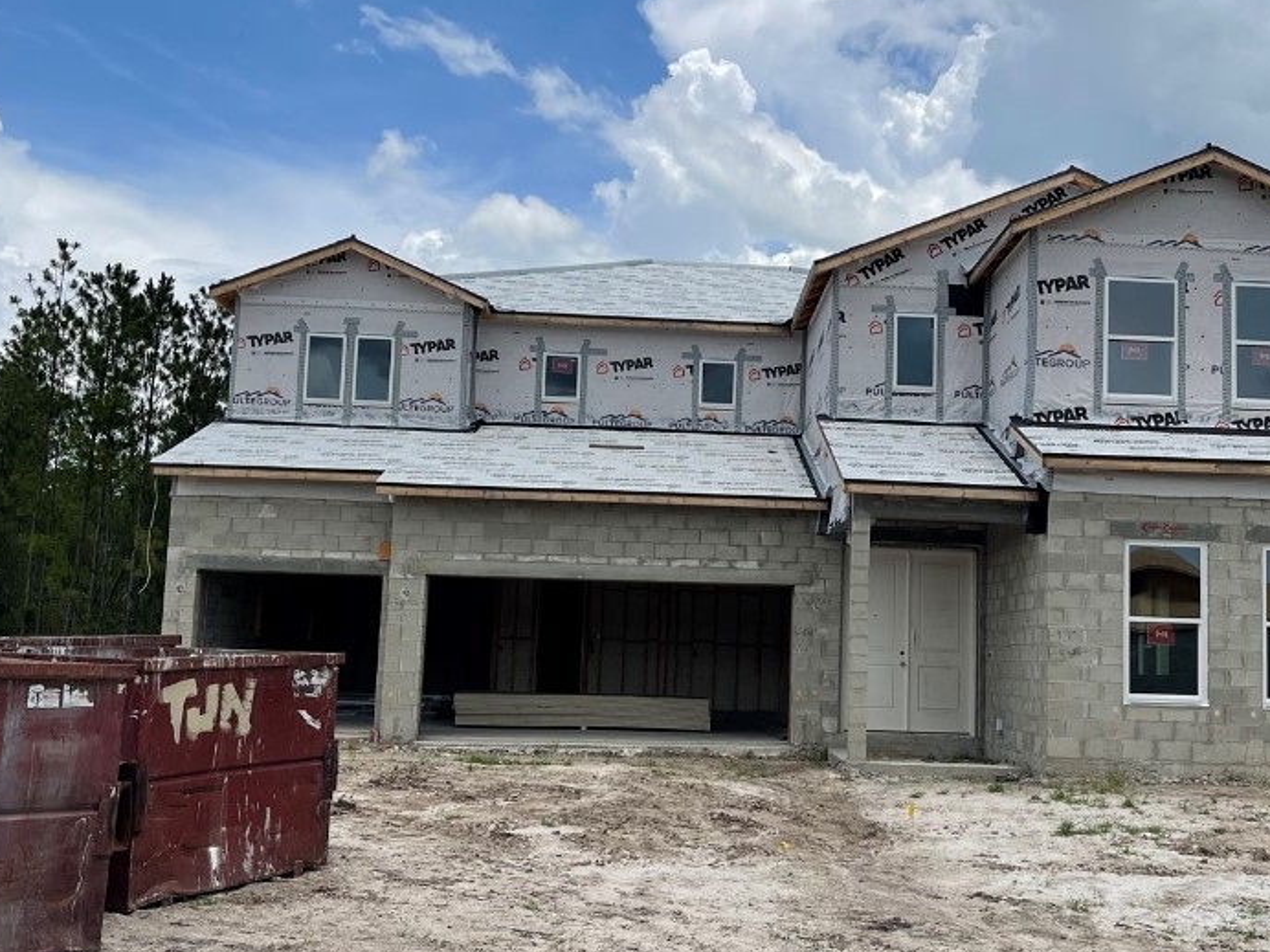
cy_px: 506
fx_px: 1357
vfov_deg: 38.6
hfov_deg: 49.9
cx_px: 736
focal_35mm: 37
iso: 32
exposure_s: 1/5376
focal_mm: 5.1
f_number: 1.6
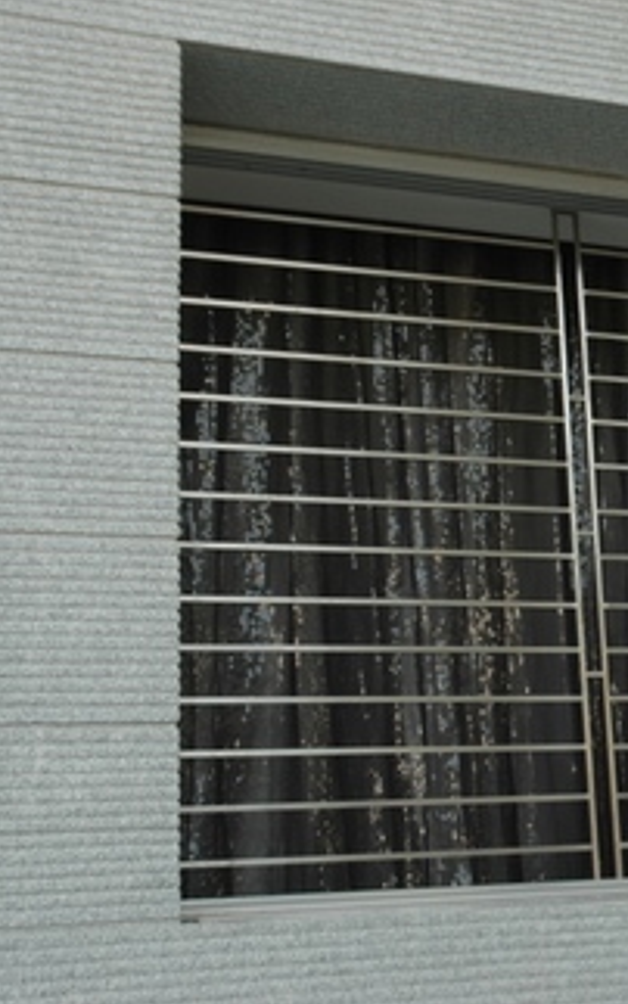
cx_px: 672
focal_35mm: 64
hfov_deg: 19.6
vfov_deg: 32.1
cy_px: 493
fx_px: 1746
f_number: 5.6
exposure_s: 1/100
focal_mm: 27
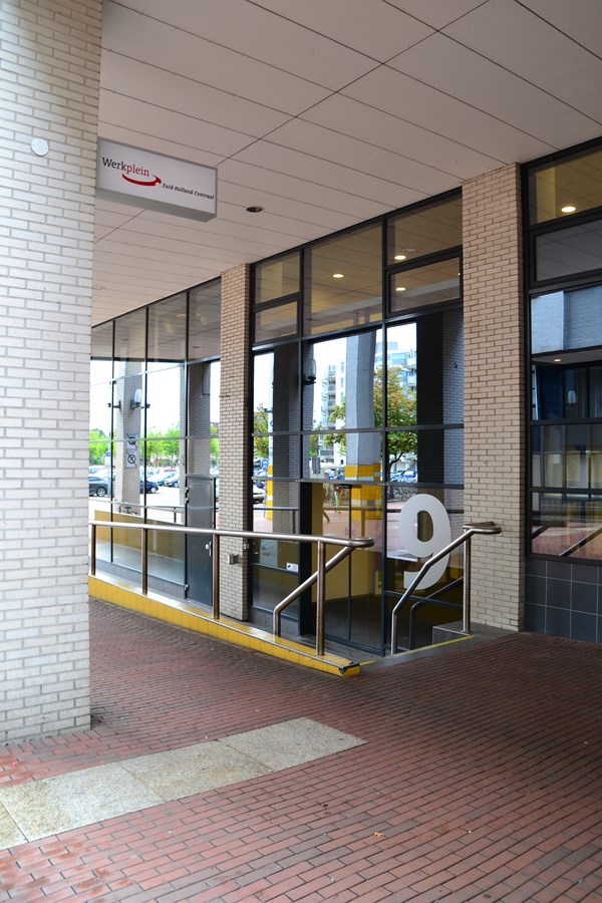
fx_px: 677
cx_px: 301
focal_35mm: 27
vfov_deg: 67.4
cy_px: 452
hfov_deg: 47.9
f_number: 7.1
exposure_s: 1/50
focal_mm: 18
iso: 400
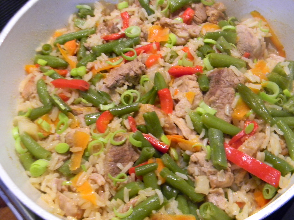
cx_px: 147
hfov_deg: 51.4
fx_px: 306
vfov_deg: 39.7
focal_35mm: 36
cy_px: 110
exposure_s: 1/11.8
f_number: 3.7
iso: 400
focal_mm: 6.4
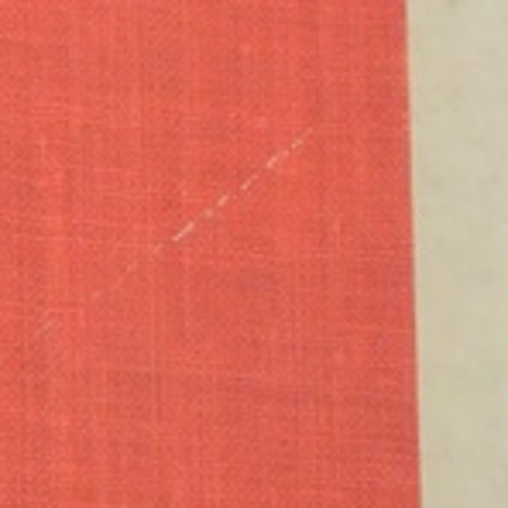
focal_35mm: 259
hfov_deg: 6.5
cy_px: 86
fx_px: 4300
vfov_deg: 6.8
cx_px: -572
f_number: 4.5
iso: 800
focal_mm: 16.9
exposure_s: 1/50
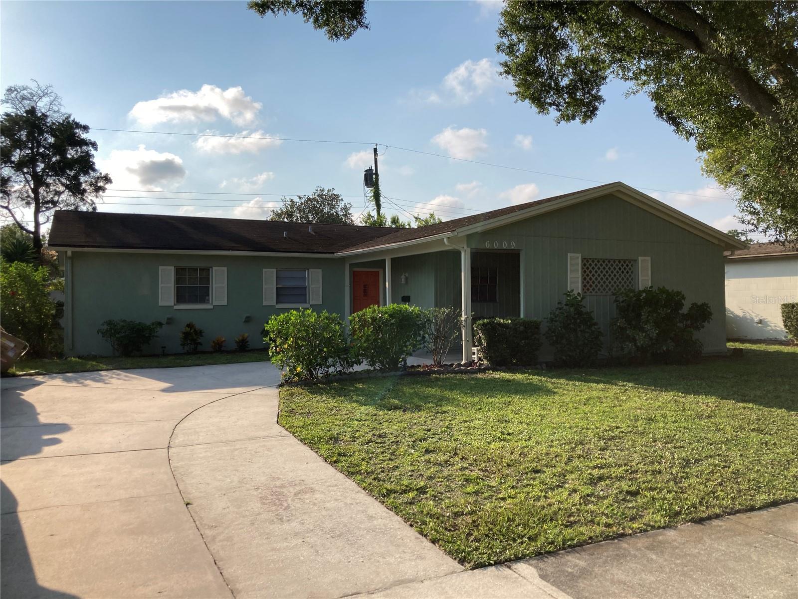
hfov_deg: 63.4
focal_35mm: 28
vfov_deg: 49.7
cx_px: 399
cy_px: 300
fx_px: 645
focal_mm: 3.99
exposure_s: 1/3040
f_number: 1.8
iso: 20
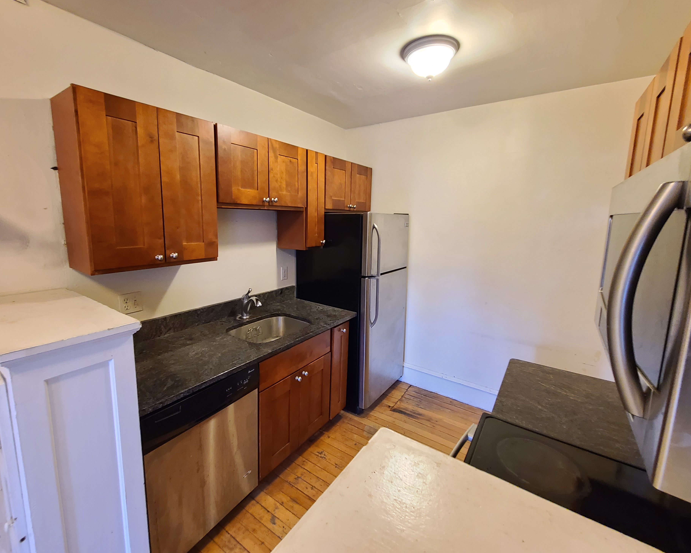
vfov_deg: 88.0
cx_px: 341
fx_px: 286
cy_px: 268
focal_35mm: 14
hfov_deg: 100.7
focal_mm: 2.2
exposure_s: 1/29
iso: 500
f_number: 2.2
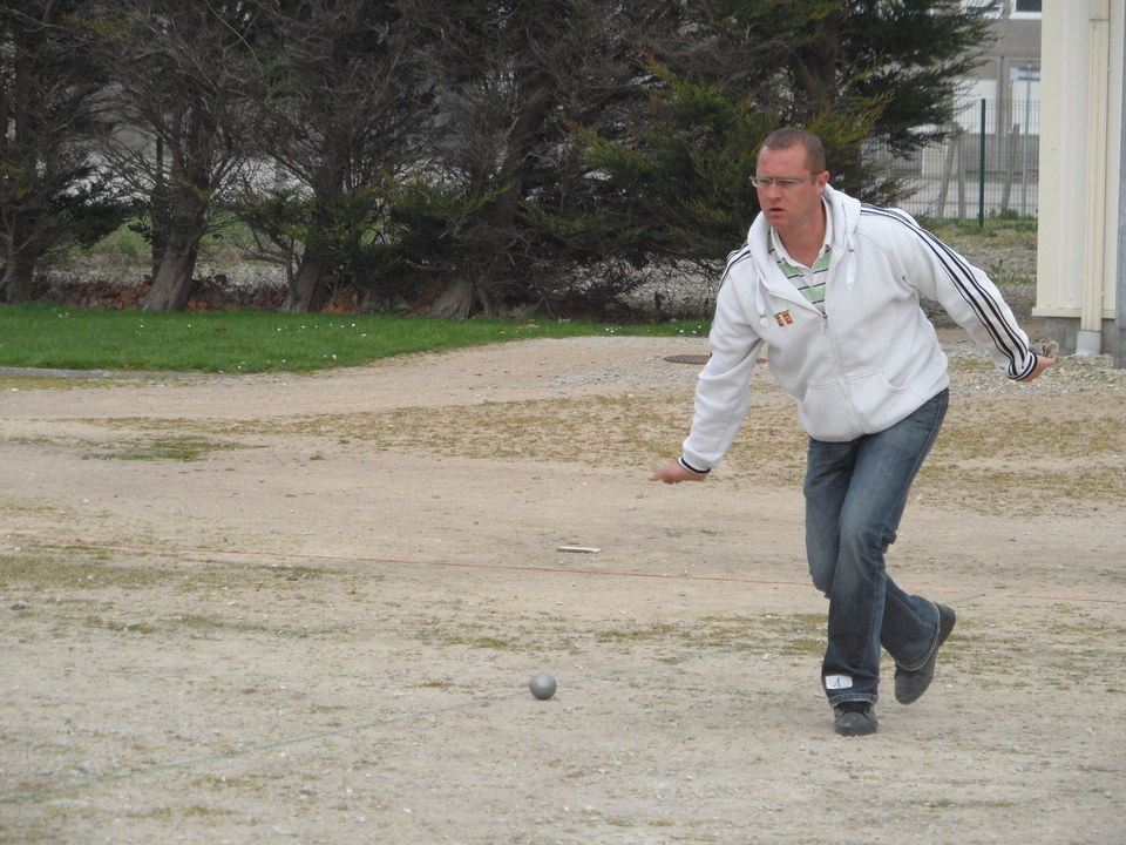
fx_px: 4879
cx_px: 563
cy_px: 422
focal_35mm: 150
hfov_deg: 13.2
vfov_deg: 9.9
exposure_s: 1/350
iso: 80
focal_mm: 24.6
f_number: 4.4
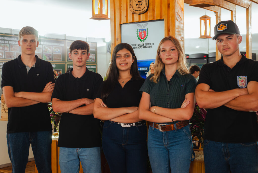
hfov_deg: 39.6
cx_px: 129
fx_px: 359
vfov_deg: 27.0
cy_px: 86
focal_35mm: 50
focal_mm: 50
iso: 1250
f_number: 4.5
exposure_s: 1/125
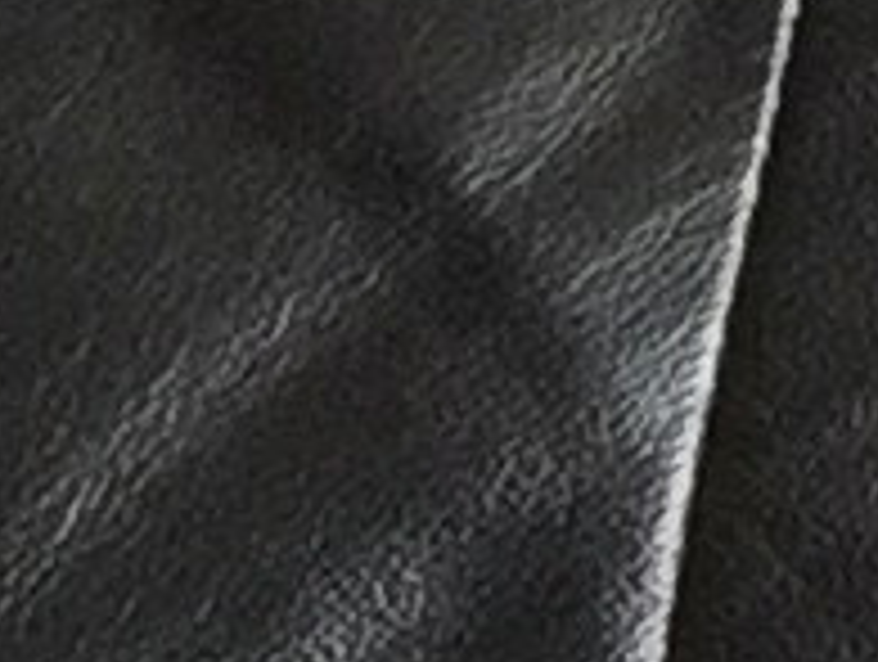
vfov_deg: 7.3
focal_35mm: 203
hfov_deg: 8.2
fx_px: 5158
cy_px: -176
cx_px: 2702
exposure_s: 1/30
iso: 64
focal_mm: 2.65
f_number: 2.2
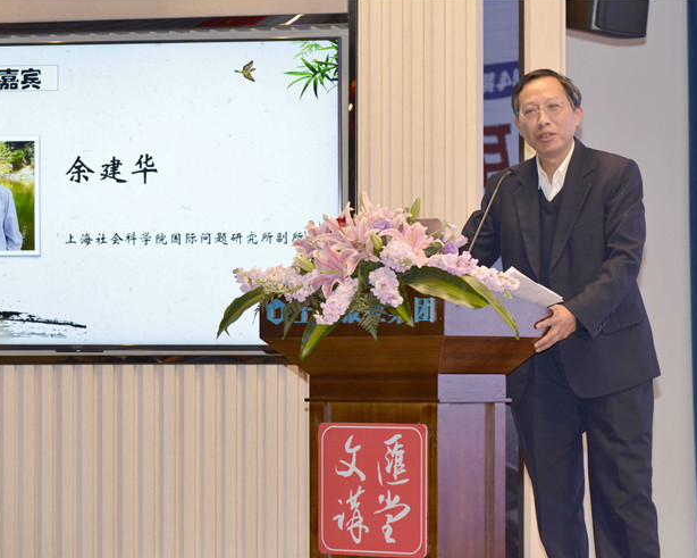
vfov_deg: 11.6
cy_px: 278
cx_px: 310
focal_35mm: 133
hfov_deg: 14.5
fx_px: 2743
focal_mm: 116
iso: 1250
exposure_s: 1/160
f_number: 4
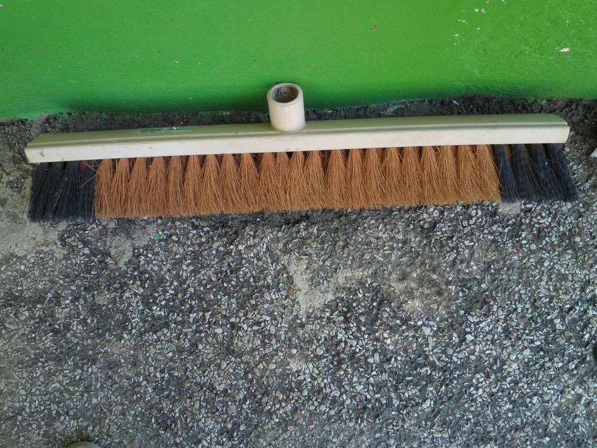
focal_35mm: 26
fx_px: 448
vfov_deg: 53.1
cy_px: 224
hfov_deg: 67.3
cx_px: 298
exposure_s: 1/40
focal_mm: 4.7
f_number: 2.8
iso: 64
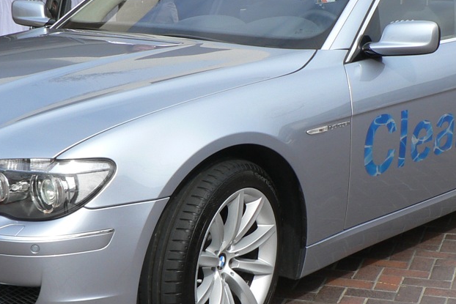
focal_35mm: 77
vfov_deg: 17.7
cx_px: 235
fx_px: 975
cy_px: 133
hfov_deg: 26.3
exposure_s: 1/400
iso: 80
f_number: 5
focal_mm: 6
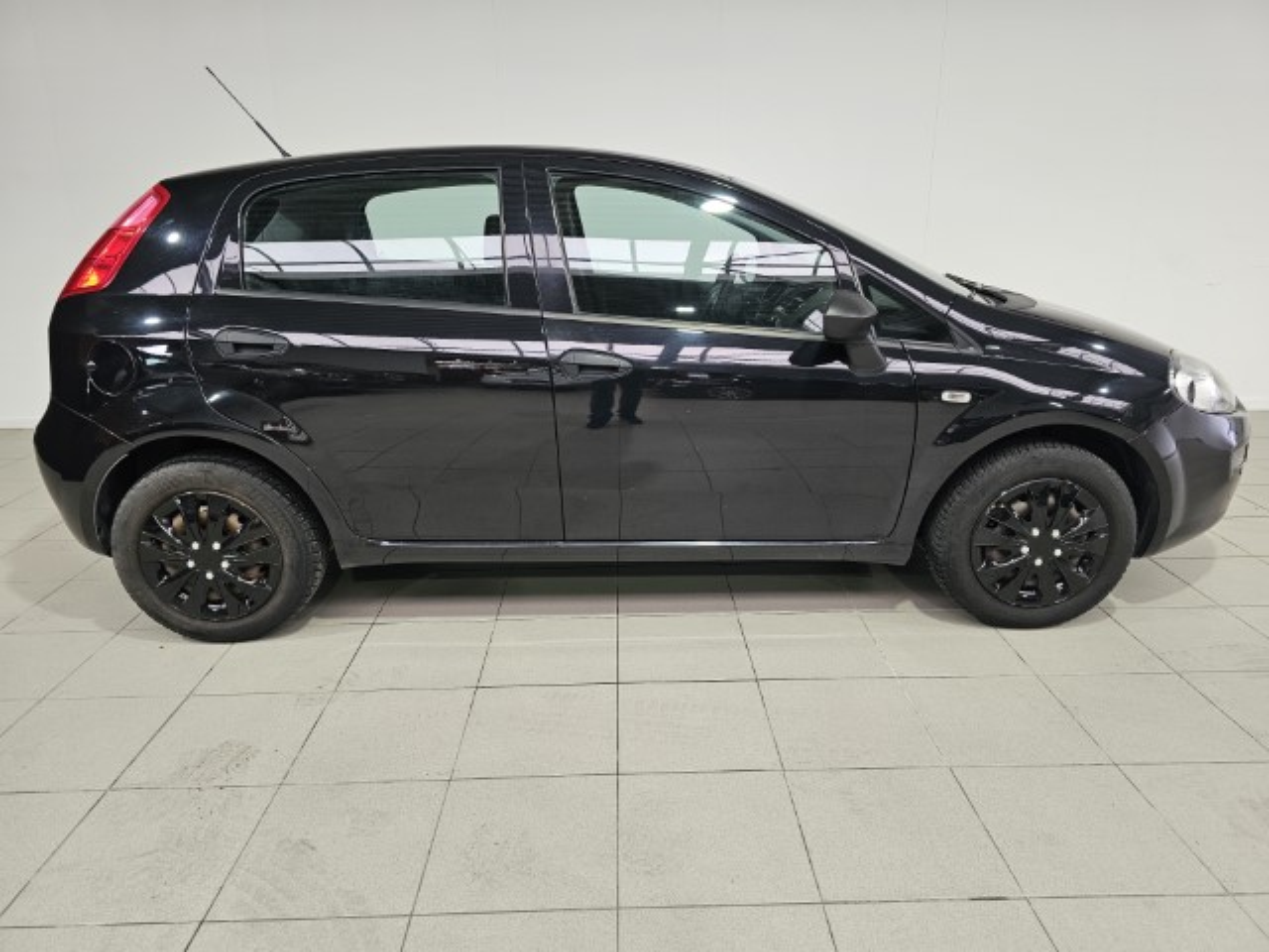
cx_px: 634
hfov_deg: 73.9
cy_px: 476
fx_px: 843
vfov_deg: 58.9
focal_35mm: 23
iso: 125
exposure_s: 1/190
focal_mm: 6.3
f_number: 1.7
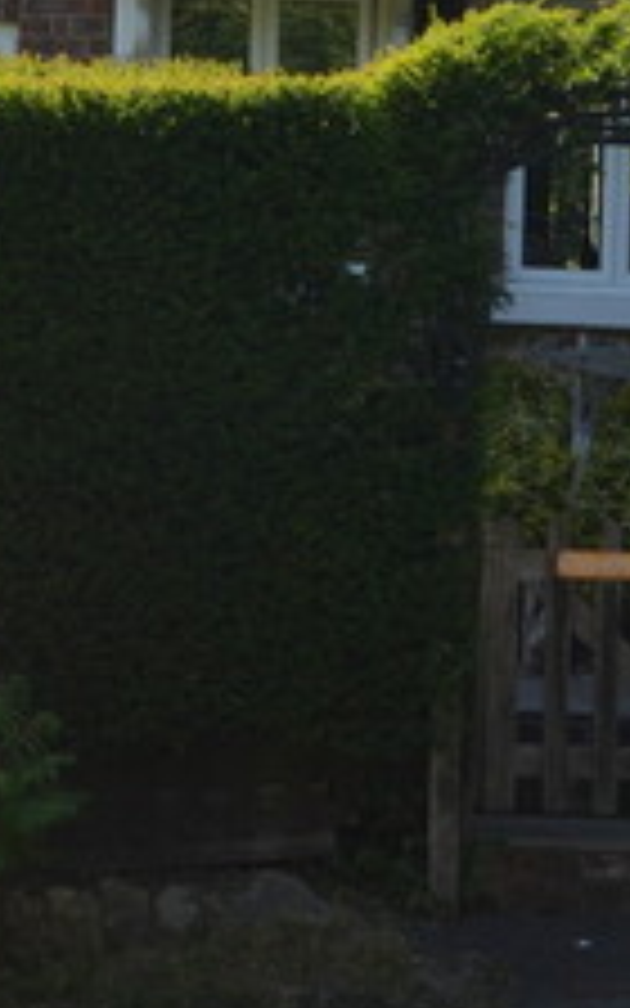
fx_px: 5174
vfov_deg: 10.9
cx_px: 76
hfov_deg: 7.0
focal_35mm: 188
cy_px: -164
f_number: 7.1
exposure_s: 1/200
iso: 100
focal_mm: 27
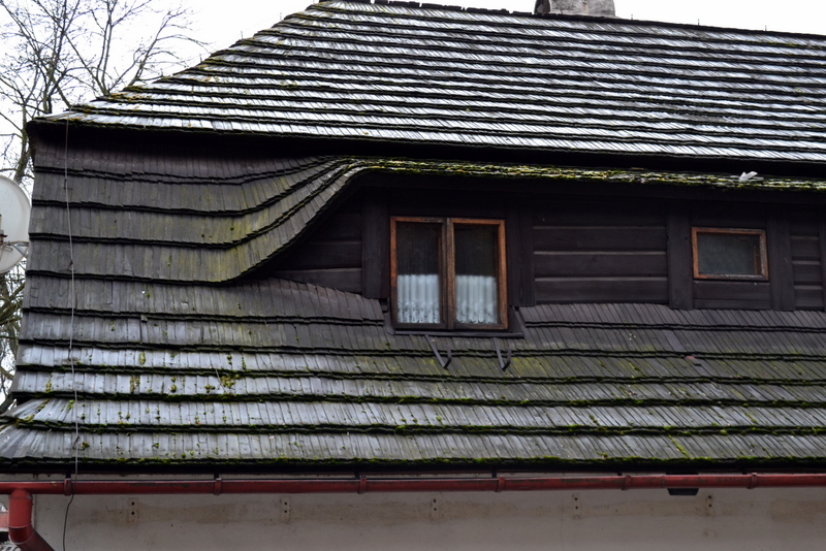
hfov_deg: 36.9
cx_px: 413
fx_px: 1239
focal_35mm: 54
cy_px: 276
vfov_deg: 25.1
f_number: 8
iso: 400
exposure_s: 1/80
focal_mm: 36
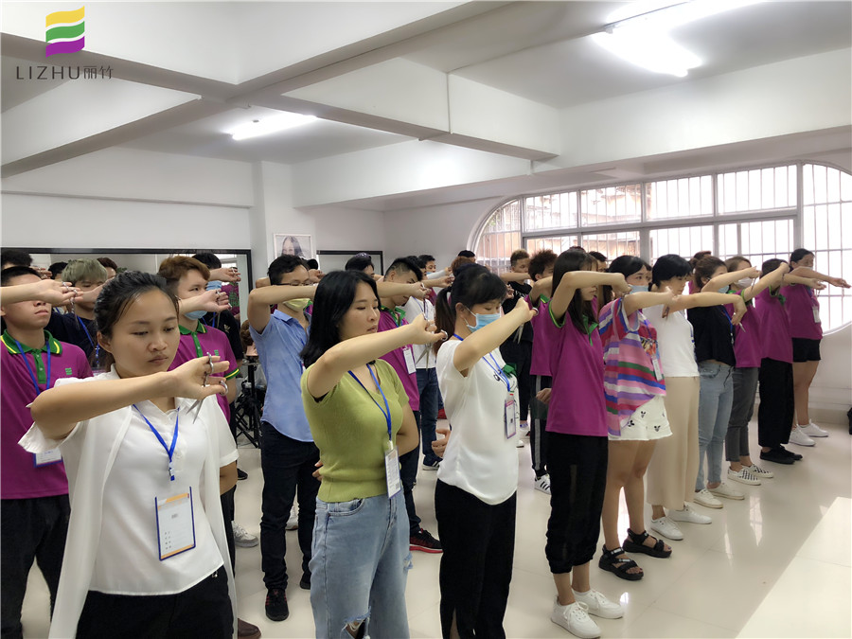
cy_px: 320
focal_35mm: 28
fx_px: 689
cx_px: 426
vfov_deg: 49.7
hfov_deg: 63.4
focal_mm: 3.99
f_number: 1.8
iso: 40
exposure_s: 1/30
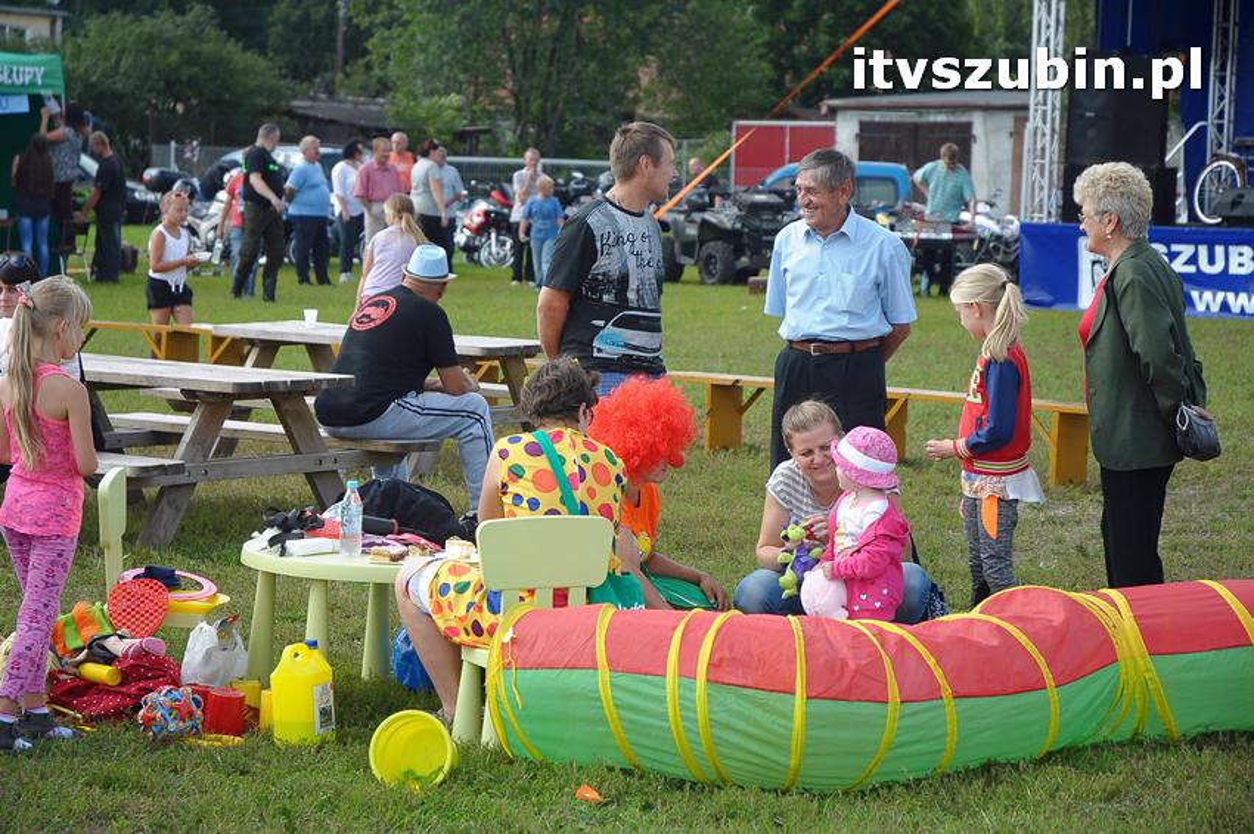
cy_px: 417
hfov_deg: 19.5
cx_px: 627
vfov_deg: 13.0
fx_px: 3654
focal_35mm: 105
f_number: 5.6
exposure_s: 1/800
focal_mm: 70
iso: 400
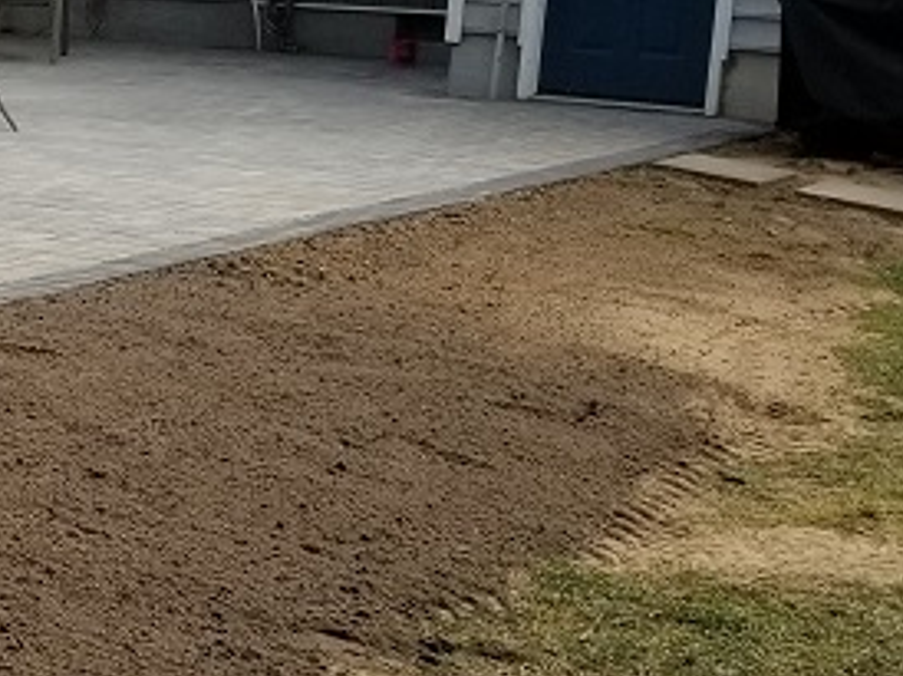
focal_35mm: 95
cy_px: 333
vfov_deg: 15.5
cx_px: -587
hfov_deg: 17.7
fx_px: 2476
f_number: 1.7
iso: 50
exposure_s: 1/1796
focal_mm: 4.25
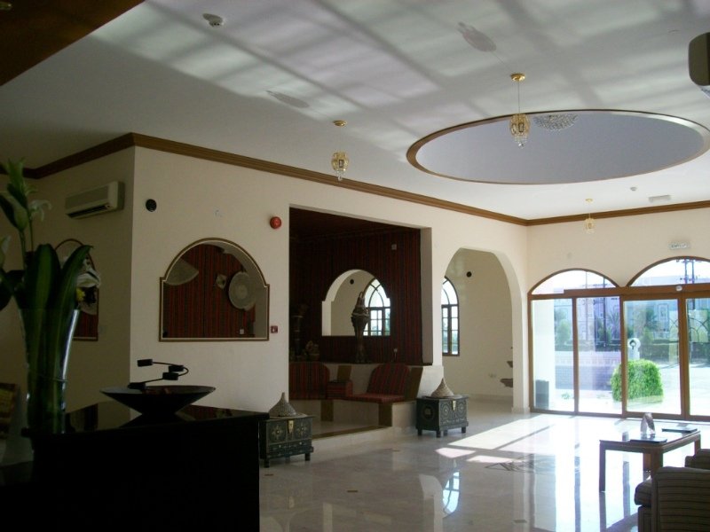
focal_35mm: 34
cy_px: 266
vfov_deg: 41.8
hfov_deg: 54.0
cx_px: 355
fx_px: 697
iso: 88
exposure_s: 1/125
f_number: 2.7
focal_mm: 6.1
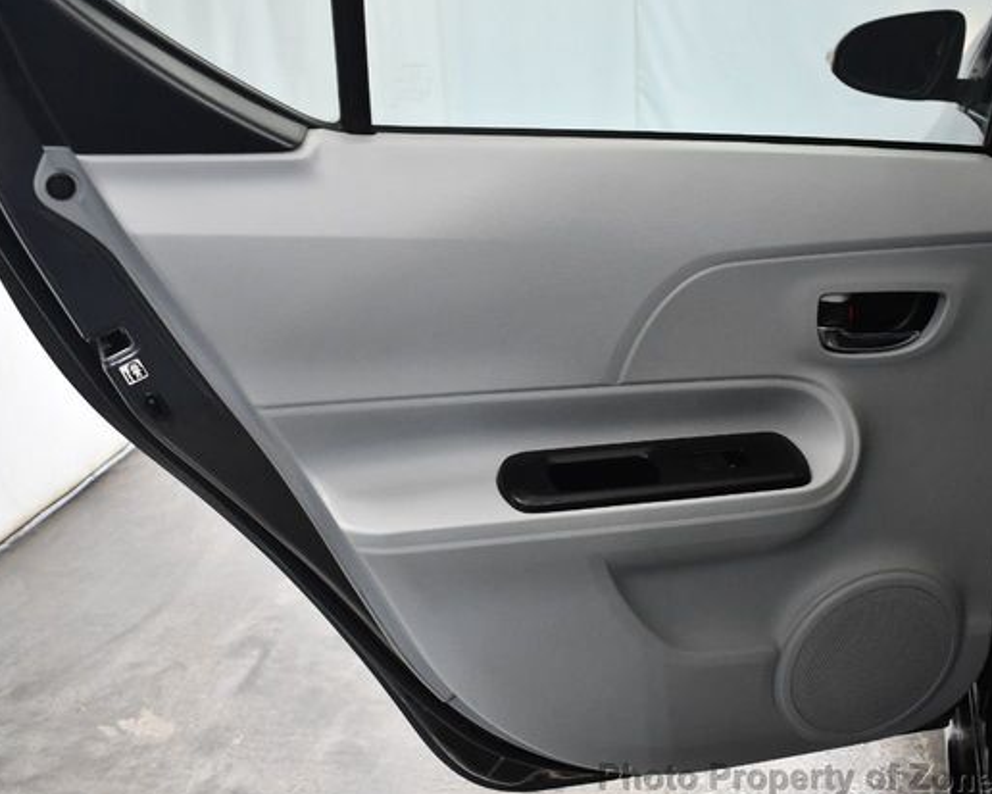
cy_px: 403
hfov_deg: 43.7
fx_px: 1233
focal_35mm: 42
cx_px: 571
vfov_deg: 35.7
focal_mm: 18
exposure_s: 1/125
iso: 1800
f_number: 3.5
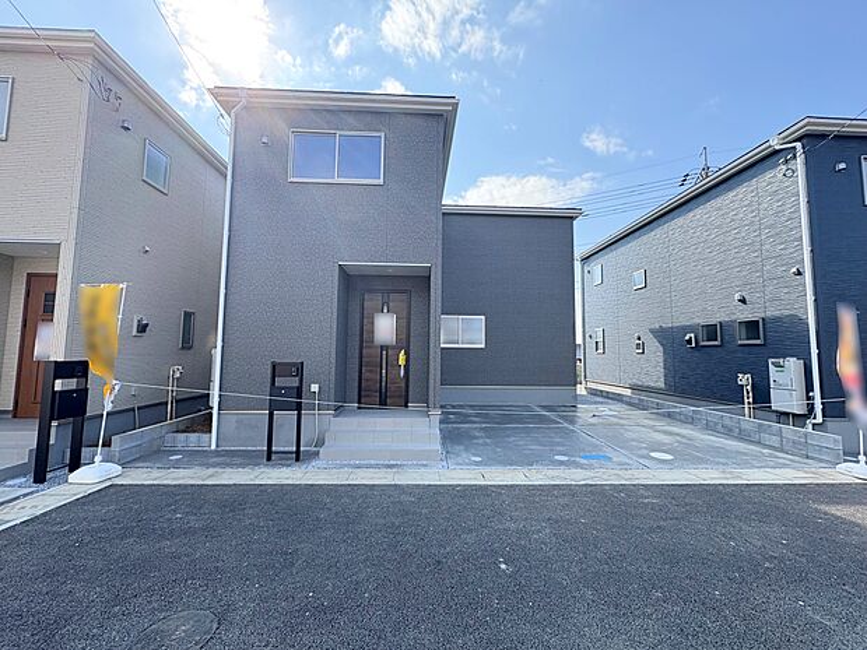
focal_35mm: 14
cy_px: 325
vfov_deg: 85.7
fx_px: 351
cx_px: 434
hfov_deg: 102.1
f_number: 2.2
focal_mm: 2.22
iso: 64
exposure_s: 1/529
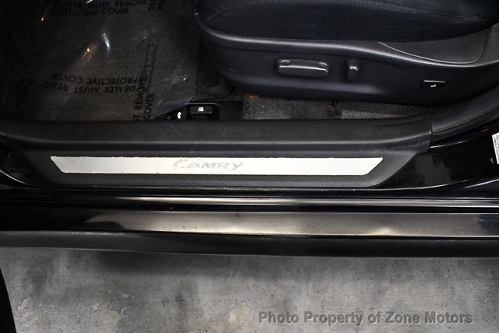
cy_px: 166
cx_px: 250
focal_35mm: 36
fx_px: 499
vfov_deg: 36.9
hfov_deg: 53.1
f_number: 3.5
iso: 2500
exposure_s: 1/125
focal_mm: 18
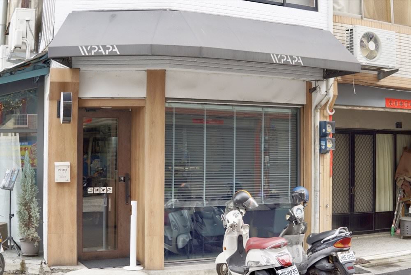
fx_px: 514
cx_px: 206
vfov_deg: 29.9
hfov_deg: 43.6
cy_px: 138
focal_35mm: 45
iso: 100
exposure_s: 1/80
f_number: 5.6
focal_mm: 30
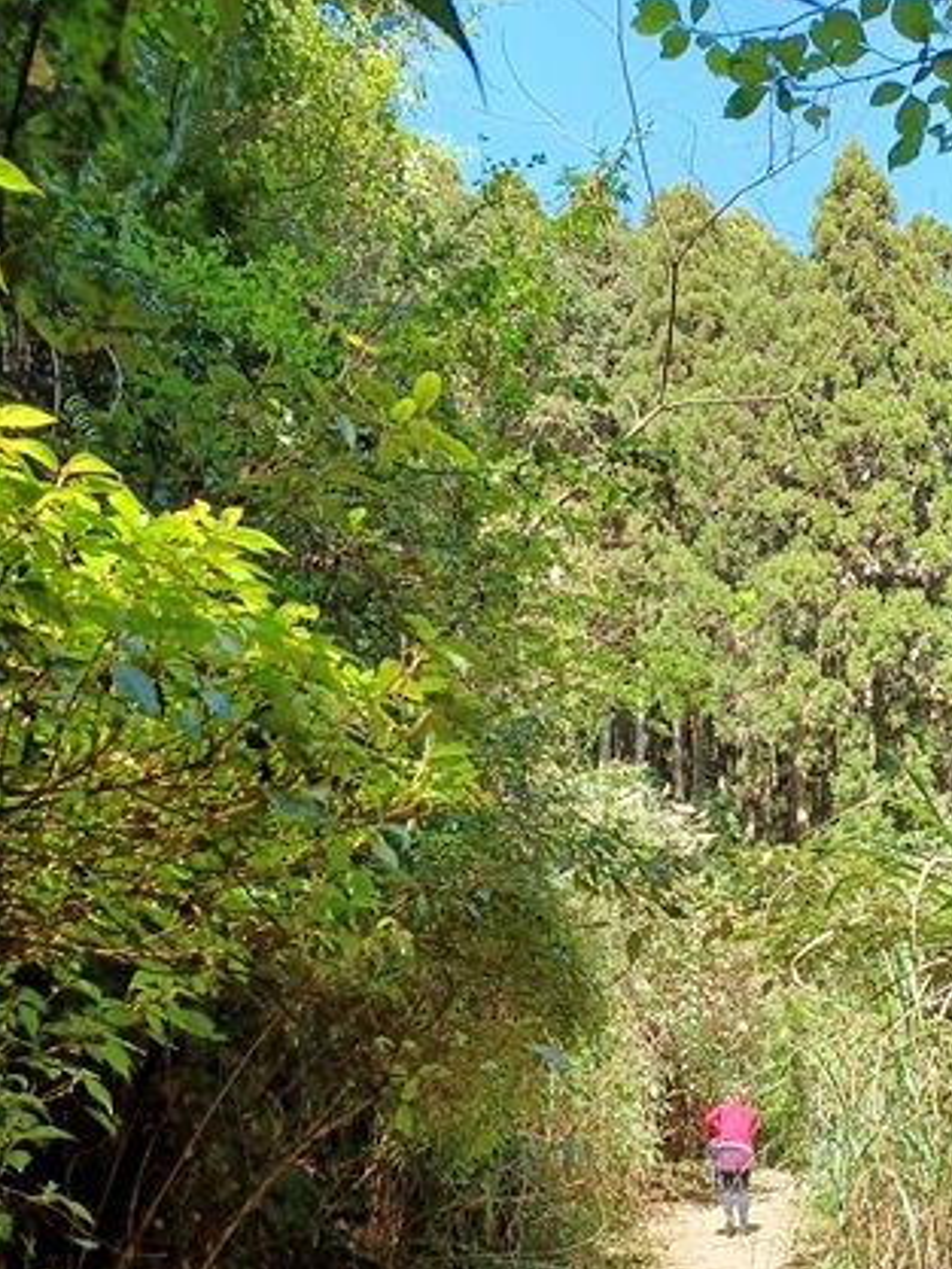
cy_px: 876
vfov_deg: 50.1
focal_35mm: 36
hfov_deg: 38.9
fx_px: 1319
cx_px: 681
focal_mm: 4.6
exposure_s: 1/119
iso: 50
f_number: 1.8
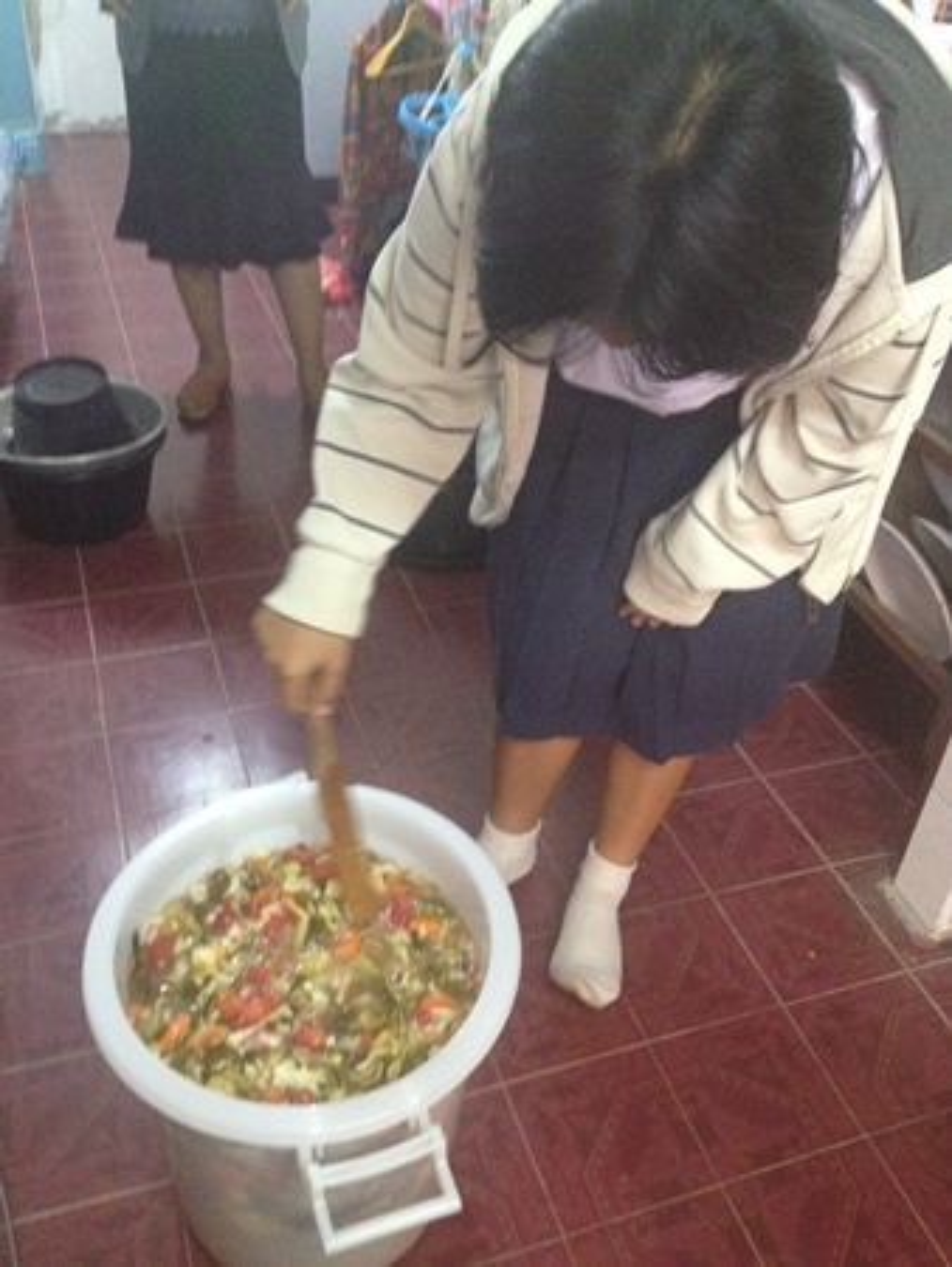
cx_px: 476
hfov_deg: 40.7
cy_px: 634
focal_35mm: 35
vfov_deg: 52.6
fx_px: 1282
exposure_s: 1/15
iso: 500
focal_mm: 4.28
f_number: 2.4
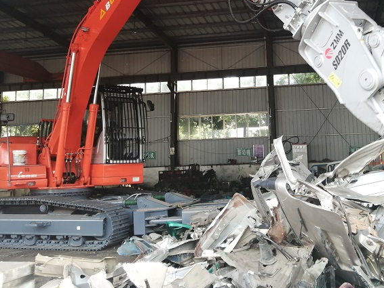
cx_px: 248
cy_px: 80
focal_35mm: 41
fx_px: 455
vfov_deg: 34.6
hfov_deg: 45.2
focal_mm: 3.62
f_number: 1.8
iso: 50
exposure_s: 1/50
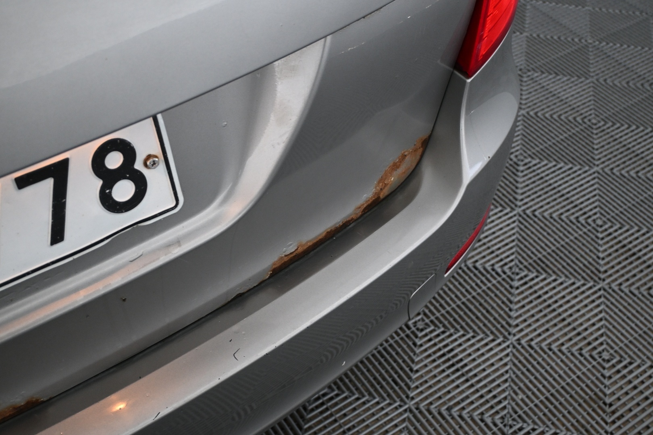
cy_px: 218
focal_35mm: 42
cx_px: 326
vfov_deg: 31.9
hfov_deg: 46.4
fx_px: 762
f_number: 4.5
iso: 1100
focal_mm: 28
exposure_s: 1/50
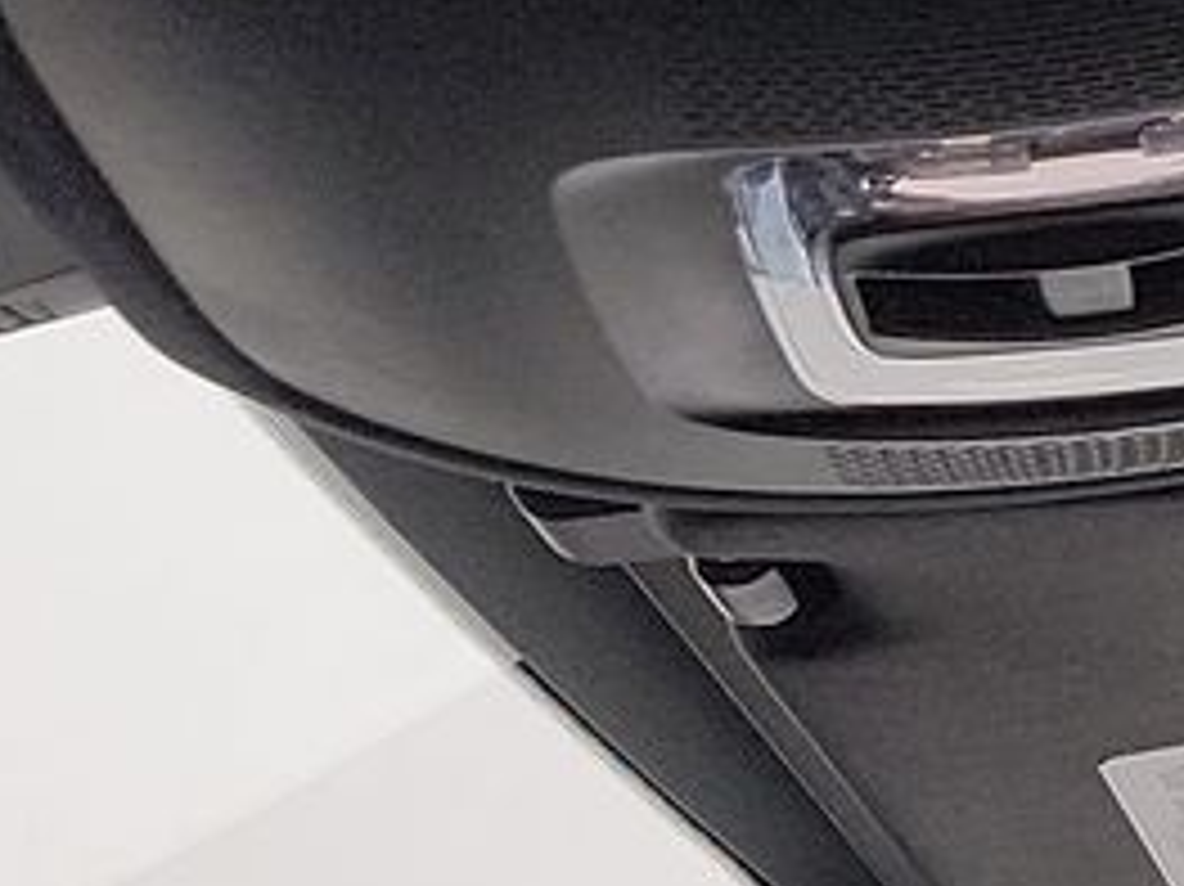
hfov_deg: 11.5
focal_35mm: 146
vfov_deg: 10.0
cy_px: -198
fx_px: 4991
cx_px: 2719
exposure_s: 1/59
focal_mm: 6.7
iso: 91
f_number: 1.8
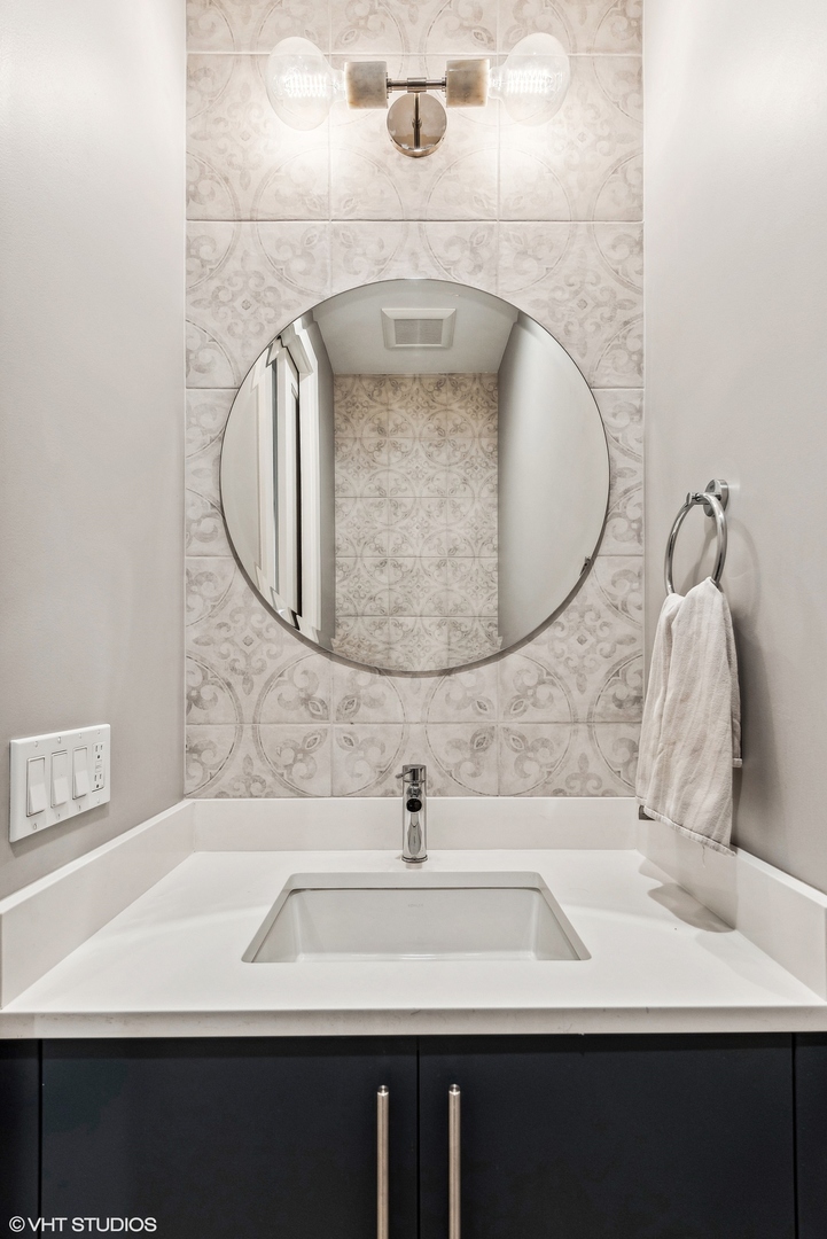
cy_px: 620
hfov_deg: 73.8
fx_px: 551
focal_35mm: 16
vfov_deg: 96.7
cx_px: 414
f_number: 8
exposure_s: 1/13
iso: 320
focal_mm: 16
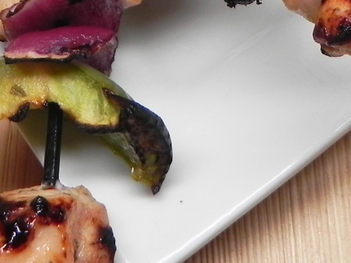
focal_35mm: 100
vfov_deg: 13.7
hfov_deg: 19.5
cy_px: -158
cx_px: 267
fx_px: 1014
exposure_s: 1/55
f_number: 2.8
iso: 160
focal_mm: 5.2
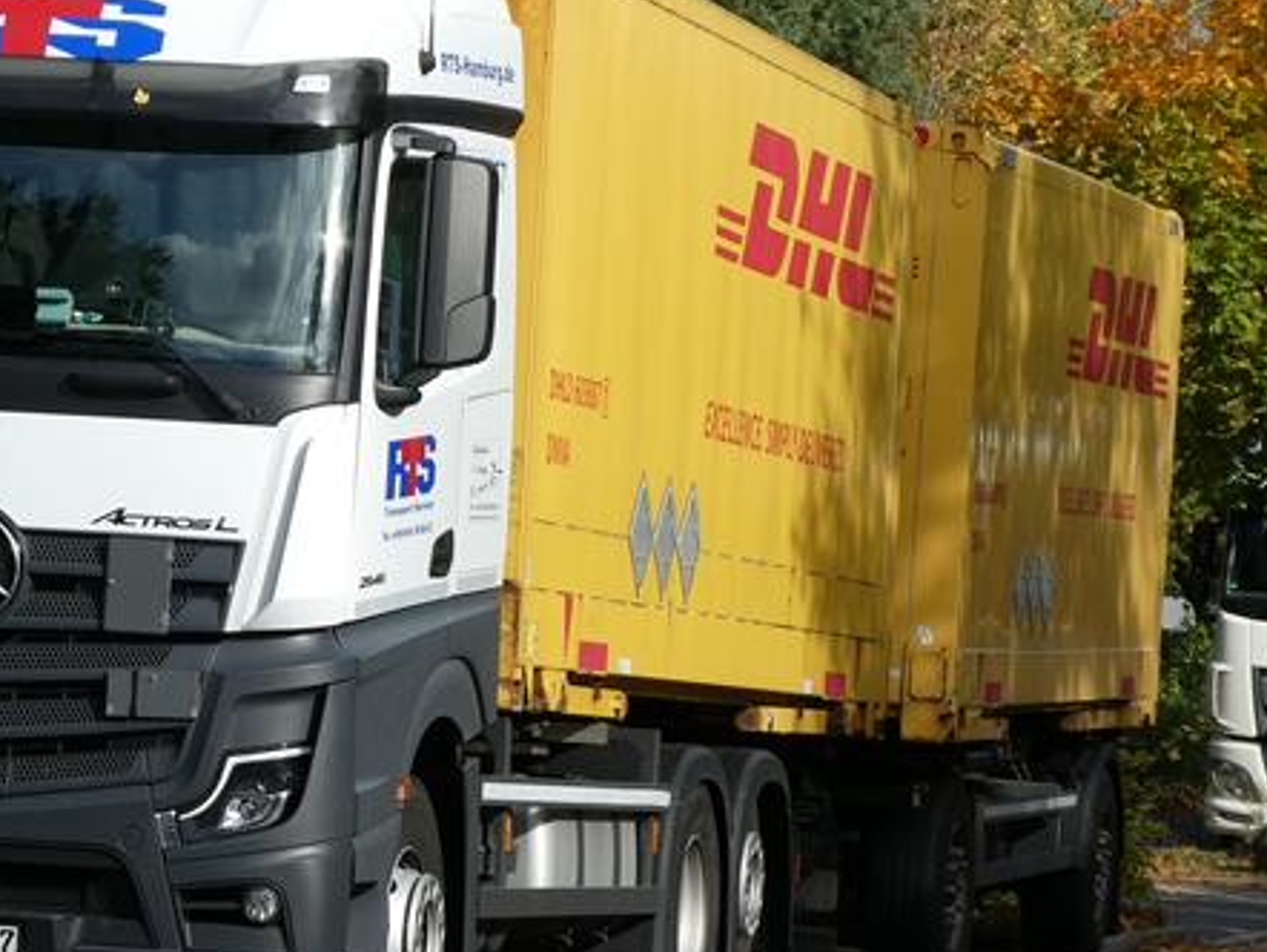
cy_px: 430
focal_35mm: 208
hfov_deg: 9.5
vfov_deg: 7.1
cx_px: 310
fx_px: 7617
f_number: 5.1
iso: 80
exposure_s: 1/320
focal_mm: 20.6
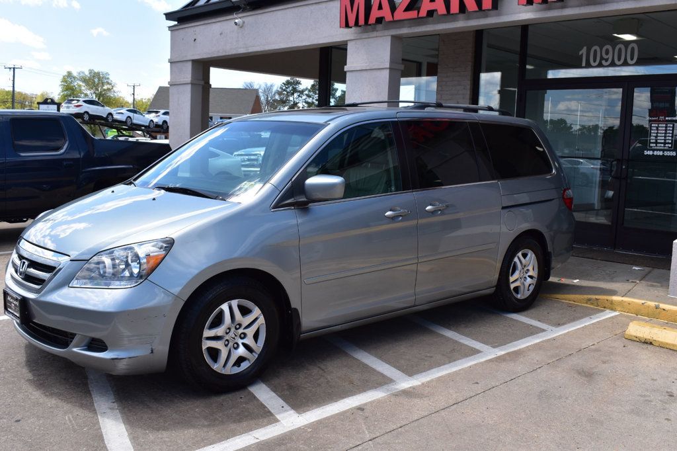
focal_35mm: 36
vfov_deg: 36.8
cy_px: 226
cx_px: 338
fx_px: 677
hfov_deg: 53.1
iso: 400
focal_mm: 24
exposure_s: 1/400
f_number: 11
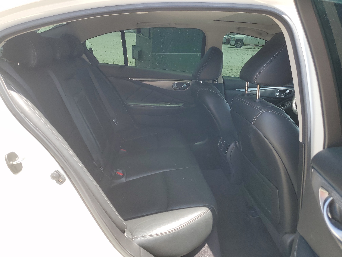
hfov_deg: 67.3
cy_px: 128
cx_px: 171
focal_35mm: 26
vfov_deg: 53.1
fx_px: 257
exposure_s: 1/588
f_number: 1.5
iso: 50
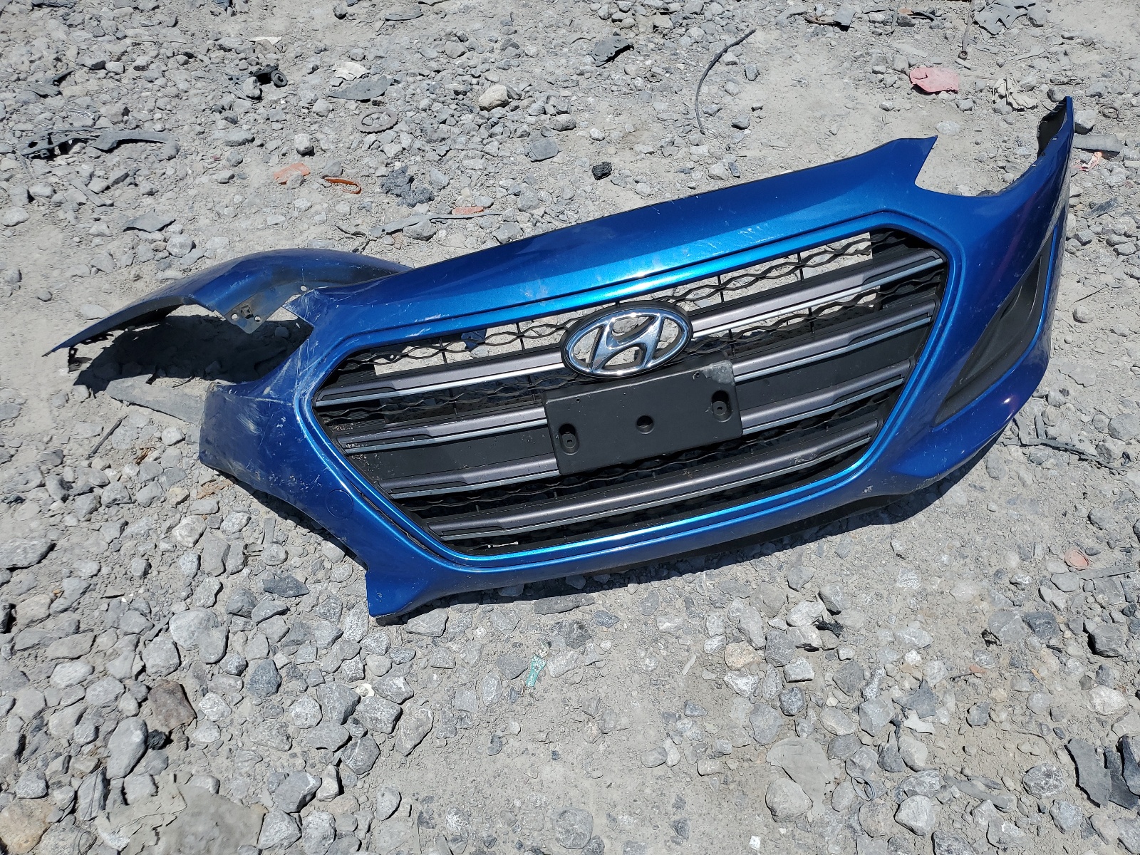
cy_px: 428
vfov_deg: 53.1
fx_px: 856
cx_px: 570
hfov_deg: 67.3
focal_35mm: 26
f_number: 1.5
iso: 50
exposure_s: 1/10000
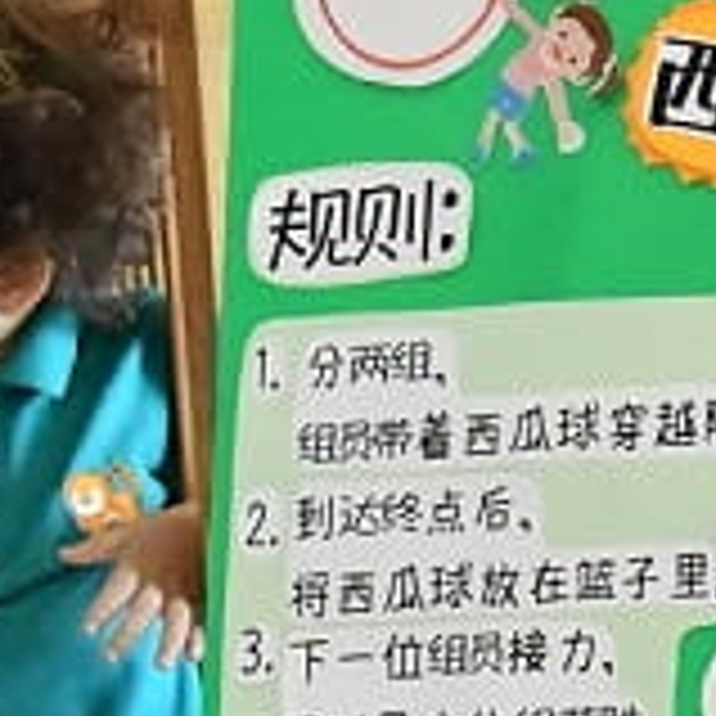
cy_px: -61
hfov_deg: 5.4
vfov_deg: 5.7
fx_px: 7208
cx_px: 2022
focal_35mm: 308
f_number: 5
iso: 4000
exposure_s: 1/250
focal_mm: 32
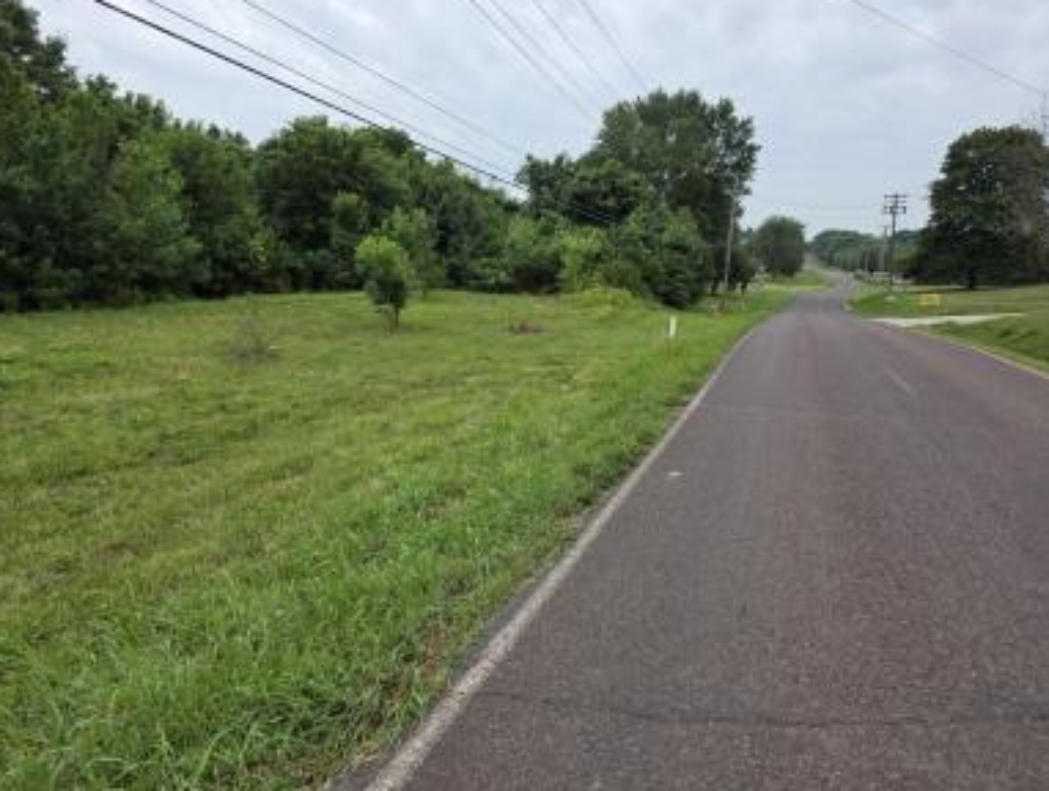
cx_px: 509
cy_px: 396
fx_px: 729
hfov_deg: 71.5
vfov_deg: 57.0
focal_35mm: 24
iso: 80
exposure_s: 1/2021
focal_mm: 6.3
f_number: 1.7
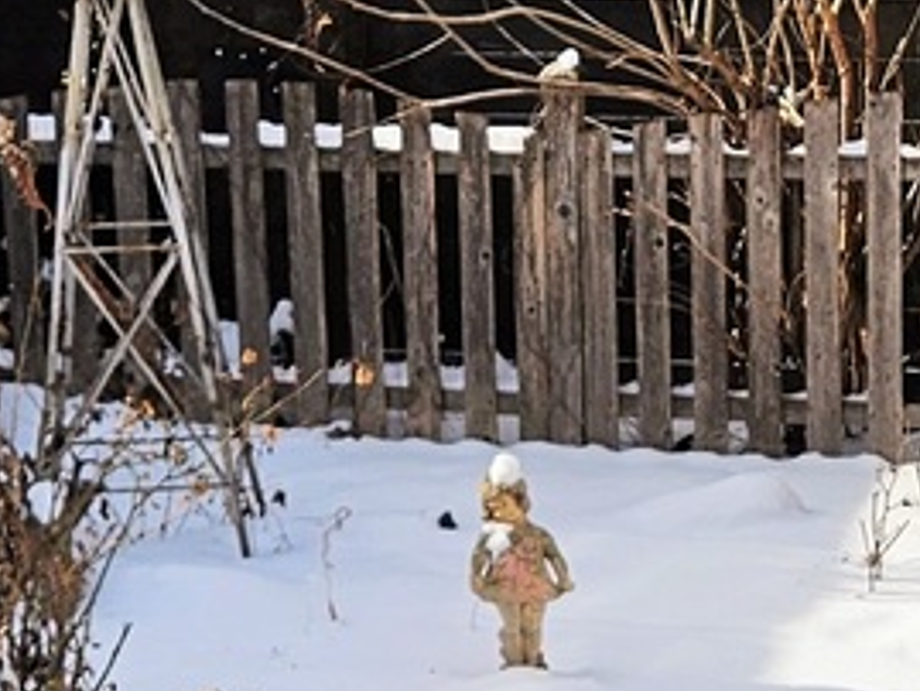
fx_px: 3270
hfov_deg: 15.8
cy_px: 304
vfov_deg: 12.1
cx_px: 845
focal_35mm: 123
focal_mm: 5.4
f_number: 1.8
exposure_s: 1/2404
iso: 25
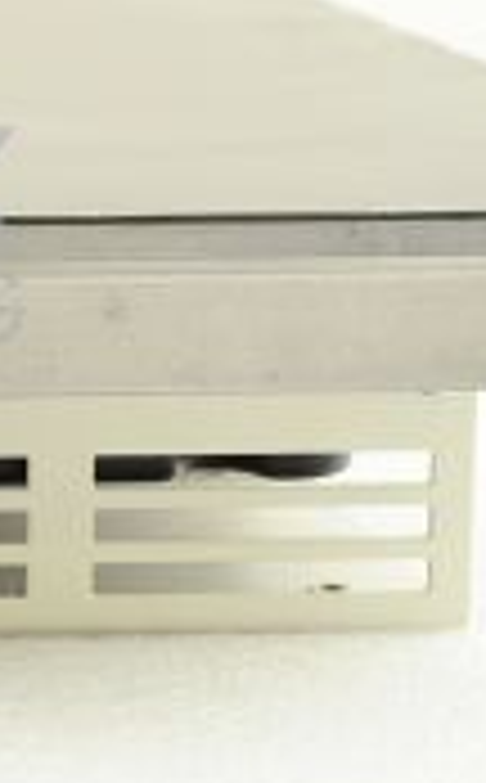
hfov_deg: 7.2
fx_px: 3748
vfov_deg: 11.9
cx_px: -423
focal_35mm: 176
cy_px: 236
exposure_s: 1/100
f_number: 6.3
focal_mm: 50
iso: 800
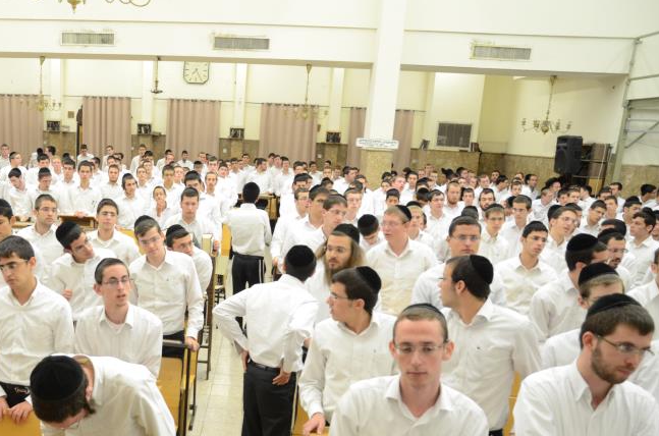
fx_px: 694
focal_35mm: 38
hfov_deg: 49.0
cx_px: 174
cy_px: 325
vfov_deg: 34.2
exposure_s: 1/200
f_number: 3.5
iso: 1000
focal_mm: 16
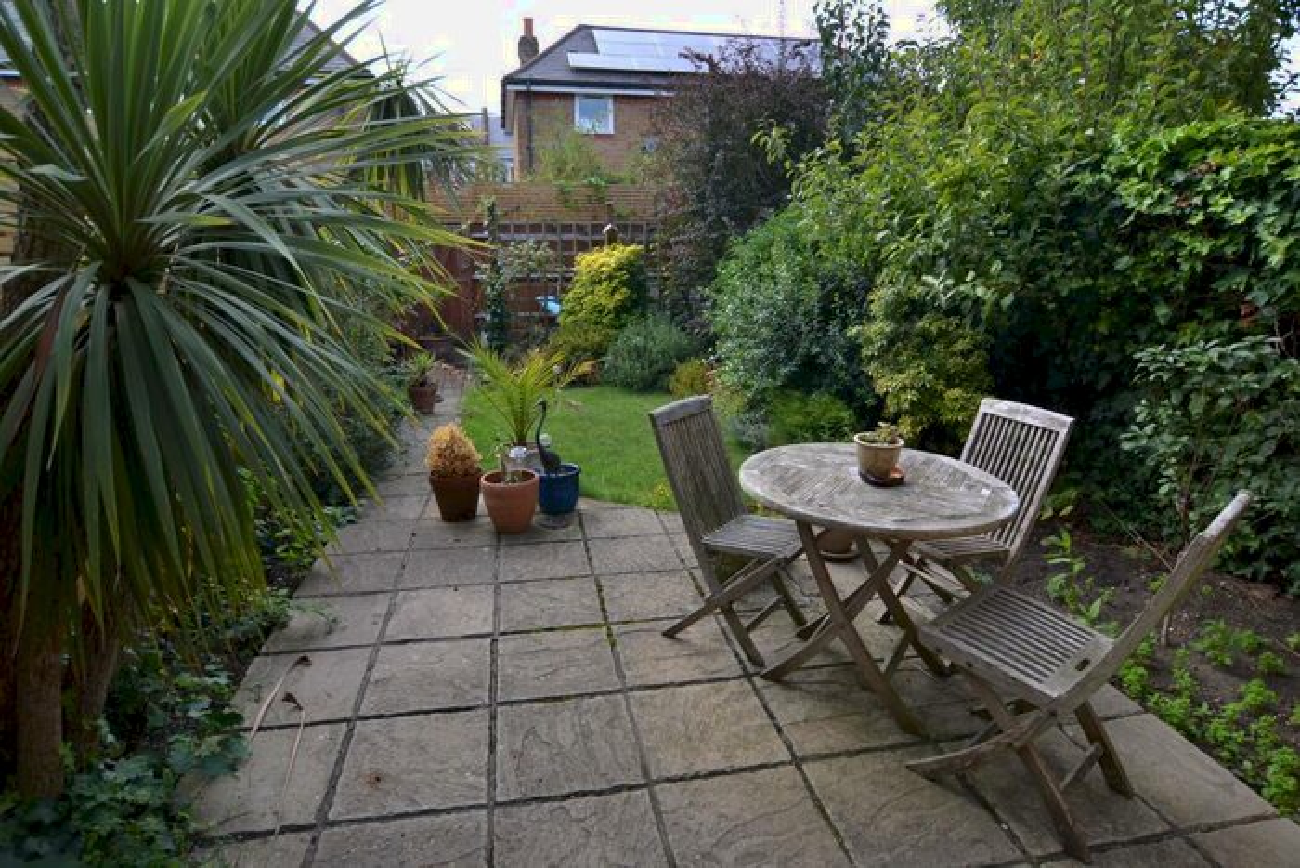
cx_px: 650
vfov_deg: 67.4
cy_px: 434
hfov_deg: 90.0
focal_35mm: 18
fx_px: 650
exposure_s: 1/125
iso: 100
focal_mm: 12
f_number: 5.6
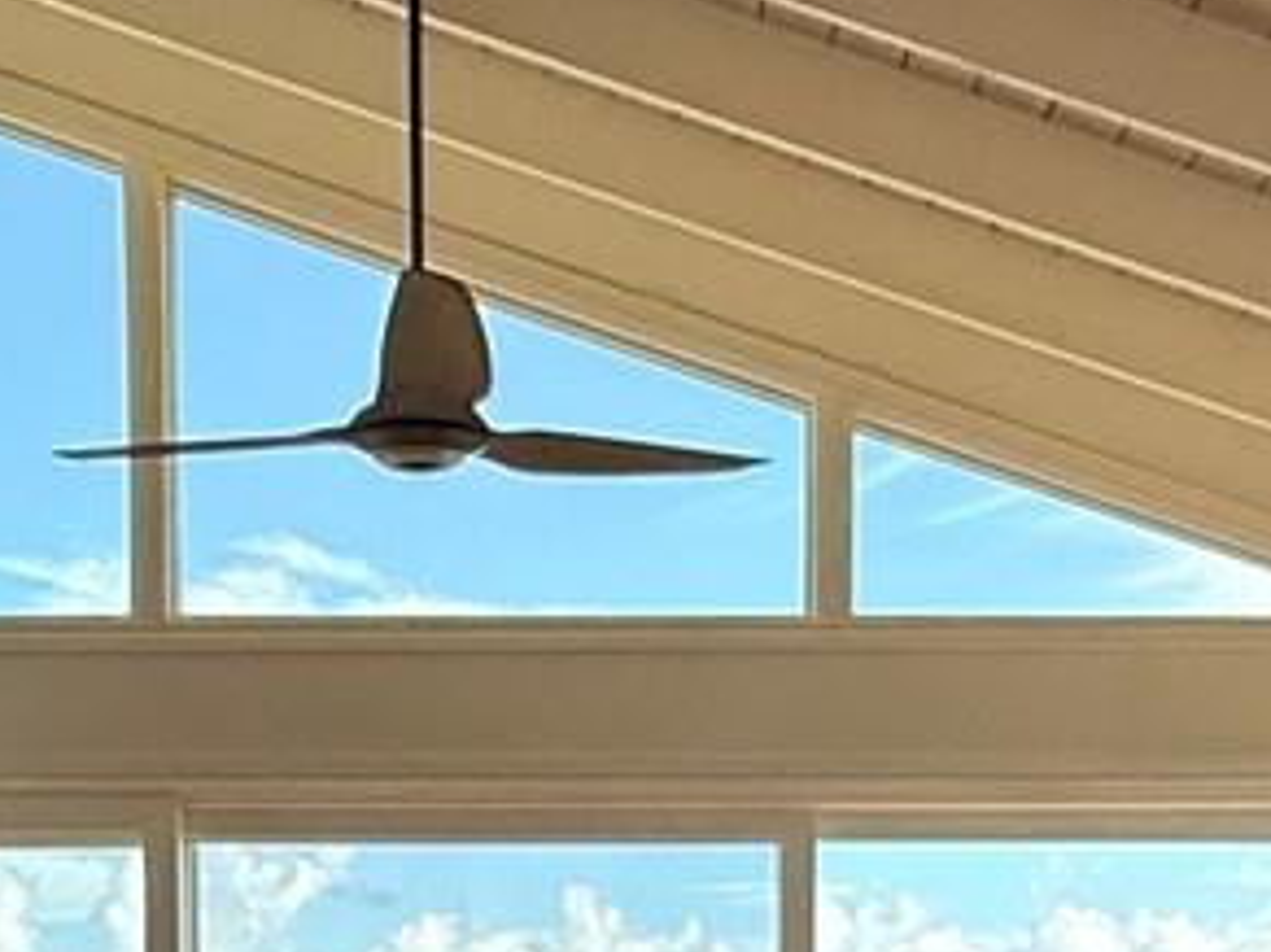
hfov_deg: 25.3
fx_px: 2826
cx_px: 611
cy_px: 1362
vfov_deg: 17.5
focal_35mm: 77
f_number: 2.2
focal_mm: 2.22
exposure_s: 1/482
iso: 50
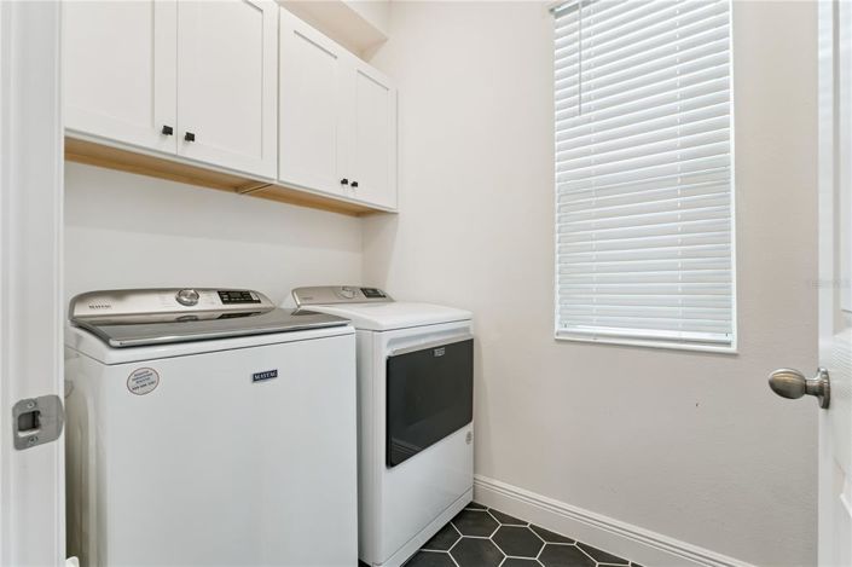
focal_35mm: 16
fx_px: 374
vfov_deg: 74.4
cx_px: 426
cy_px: 284
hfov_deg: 97.5
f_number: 11
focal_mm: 15.8
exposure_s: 1/30
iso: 800
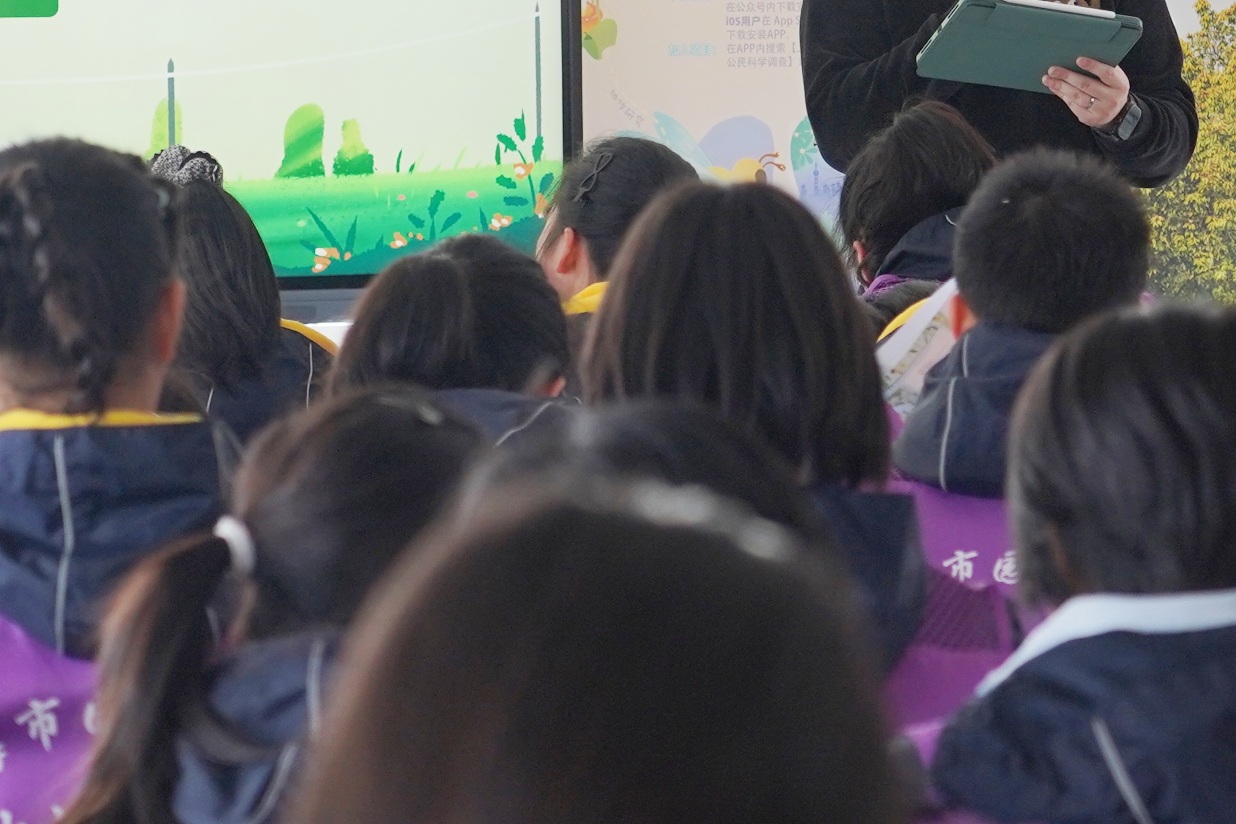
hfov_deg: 9.8
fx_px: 7243
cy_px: 62
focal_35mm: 211
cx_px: 752
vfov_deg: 6.5
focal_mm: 68
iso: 640
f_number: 4
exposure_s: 1/160
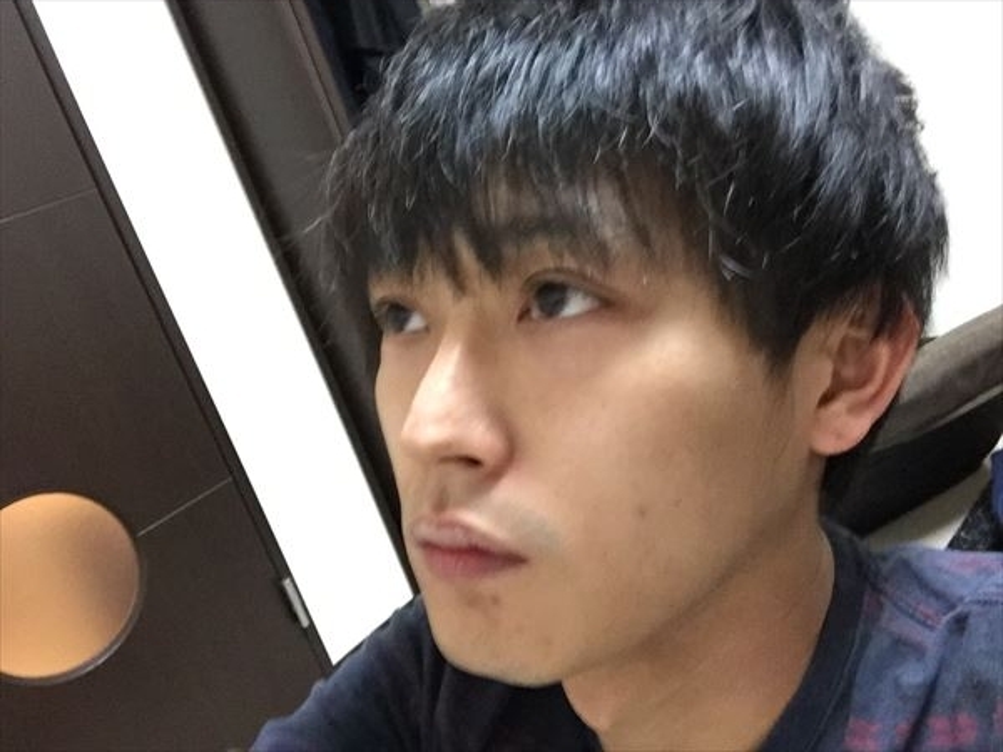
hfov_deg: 58.4
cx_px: 502
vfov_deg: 45.4
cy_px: 376
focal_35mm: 31
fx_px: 898
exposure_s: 1/15
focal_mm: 2.65
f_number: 2.2
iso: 400
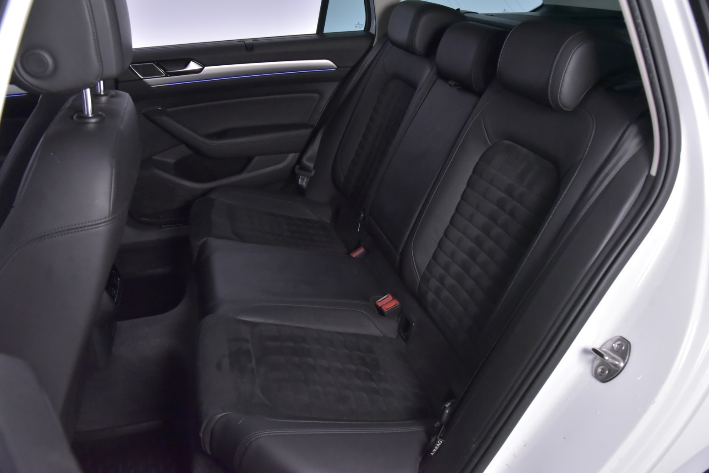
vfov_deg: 43.6
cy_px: 236
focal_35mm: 30
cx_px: 354
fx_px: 591
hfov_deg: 61.9
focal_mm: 30
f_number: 7.1
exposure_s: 1/125
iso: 5000
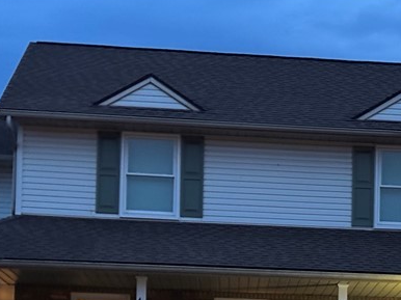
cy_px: 389
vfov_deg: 10.5
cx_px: 419
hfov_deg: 14.1
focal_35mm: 138
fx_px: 1598
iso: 400
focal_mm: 5.96
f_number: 1.6
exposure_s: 1/20
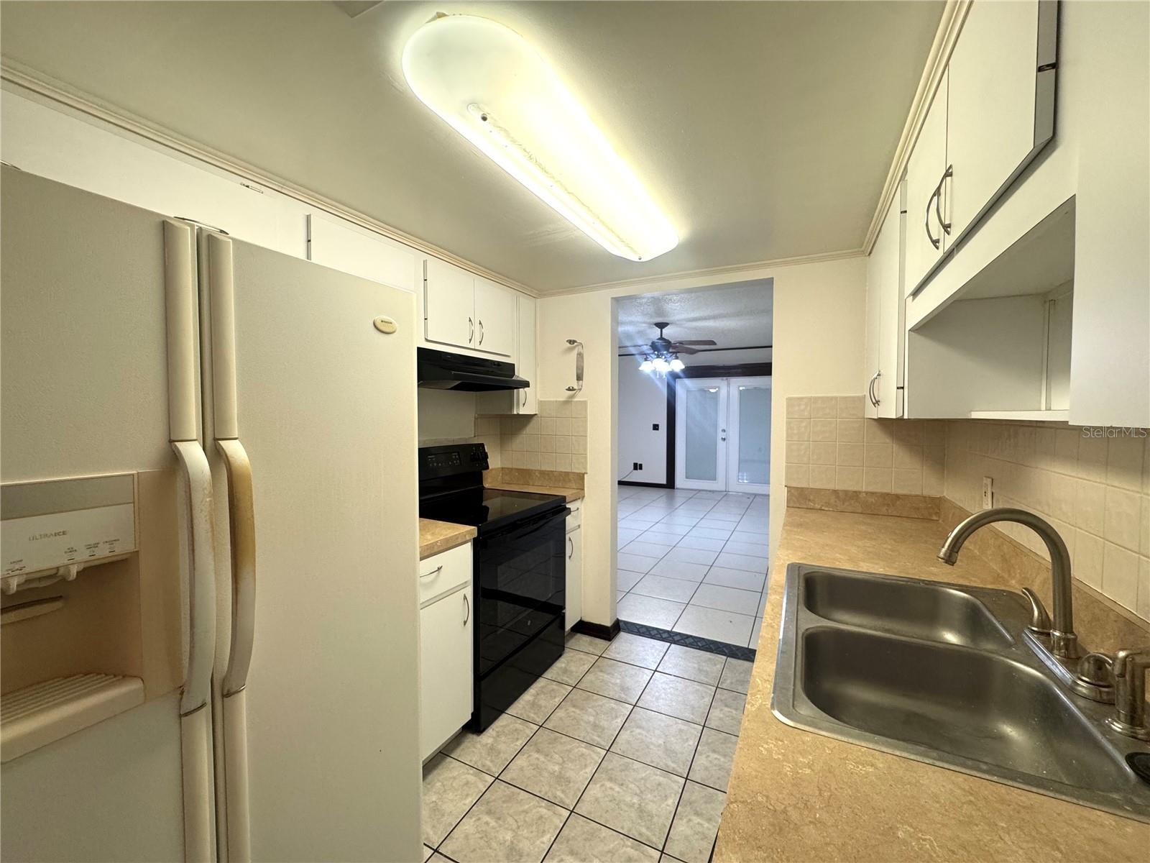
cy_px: 432
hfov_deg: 102.1
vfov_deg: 85.7
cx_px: 575
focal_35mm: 14
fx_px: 465
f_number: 2.2
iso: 250
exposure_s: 1/120
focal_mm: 2.22
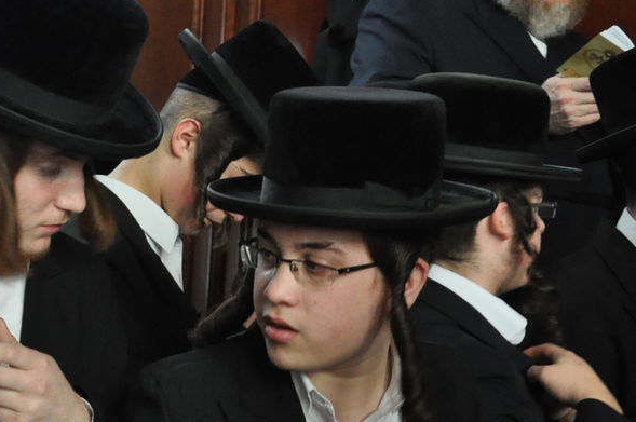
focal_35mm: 89
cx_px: 1
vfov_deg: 15.3
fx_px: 1573
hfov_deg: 22.0
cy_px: 243
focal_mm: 25
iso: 2000
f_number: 5.6
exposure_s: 1/60
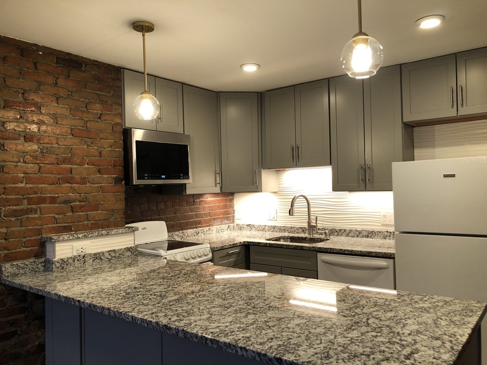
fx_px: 394
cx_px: 244
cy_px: 182
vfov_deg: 49.7
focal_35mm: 28
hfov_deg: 63.4
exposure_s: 1/24
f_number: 1.8
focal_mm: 3.99
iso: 40
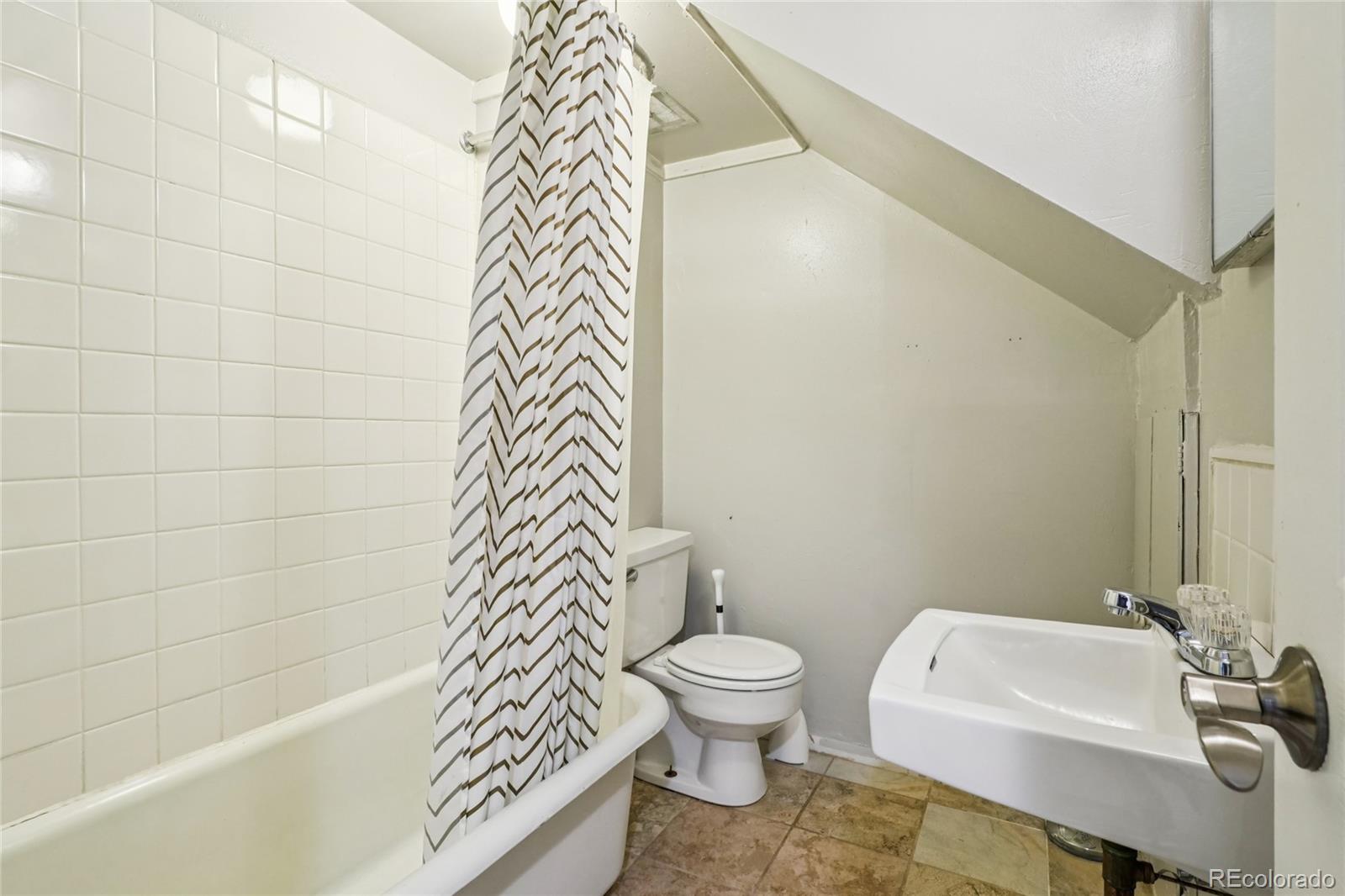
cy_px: 448
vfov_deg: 72.0
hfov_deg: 95.0
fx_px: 616
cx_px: 672
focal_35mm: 16
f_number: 8
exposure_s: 1/15
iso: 800
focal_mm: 11
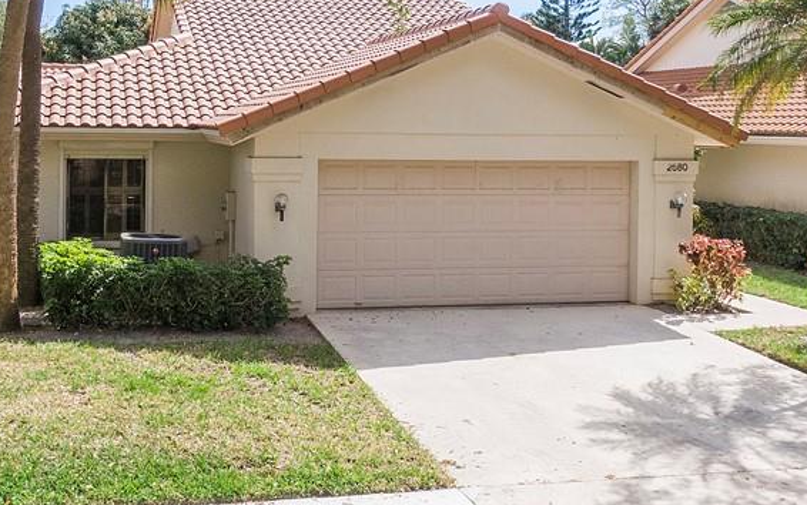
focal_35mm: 46
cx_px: 319
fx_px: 1012
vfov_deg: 27.7
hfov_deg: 43.2
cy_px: 139
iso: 110
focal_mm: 4.39
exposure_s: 1/1000
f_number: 2.8
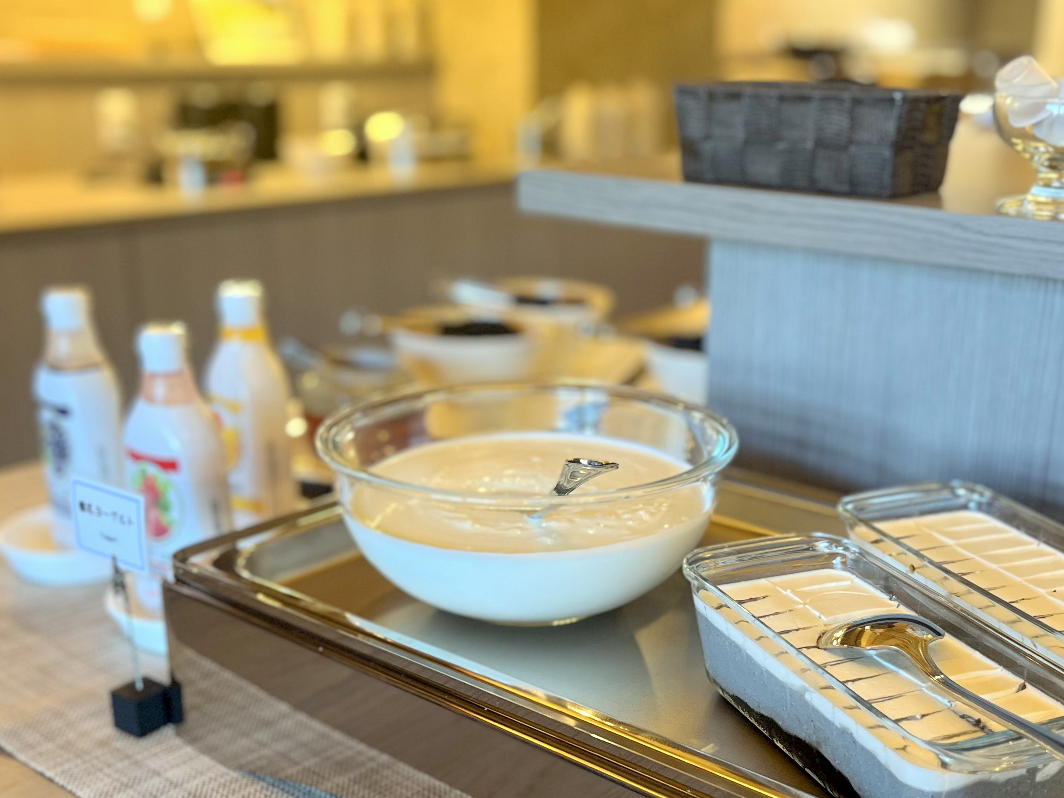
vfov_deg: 33.5
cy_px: 479
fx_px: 1322
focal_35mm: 43
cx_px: 642
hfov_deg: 43.6
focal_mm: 5.1
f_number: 1.6
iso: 160
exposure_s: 1/50
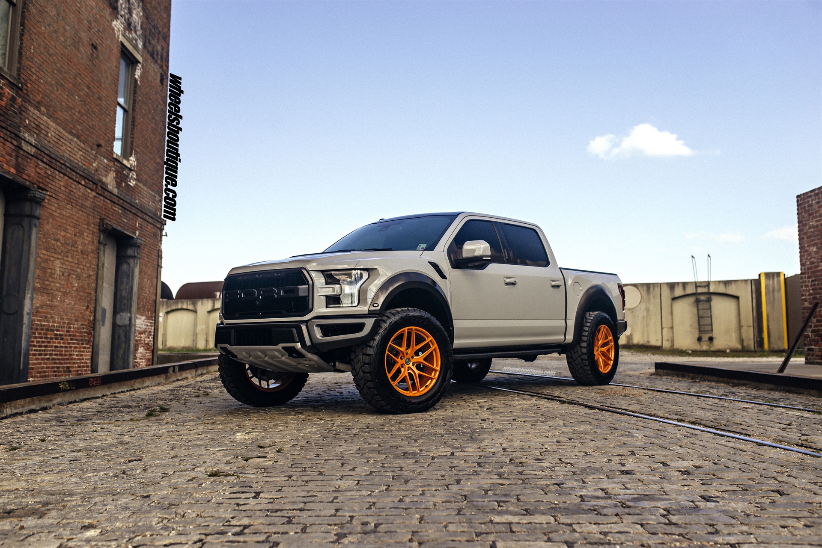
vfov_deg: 37.9
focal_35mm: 35
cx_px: 411
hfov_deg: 54.4
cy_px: 274
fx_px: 799
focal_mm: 35
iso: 400
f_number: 3.5
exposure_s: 1/2000
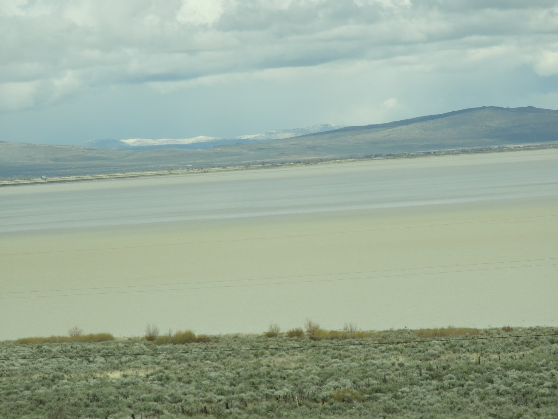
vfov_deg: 8.2
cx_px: 279
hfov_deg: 11.0
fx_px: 2902
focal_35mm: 180
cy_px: 210
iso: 100
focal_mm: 32.2
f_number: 5.3
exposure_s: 1/640
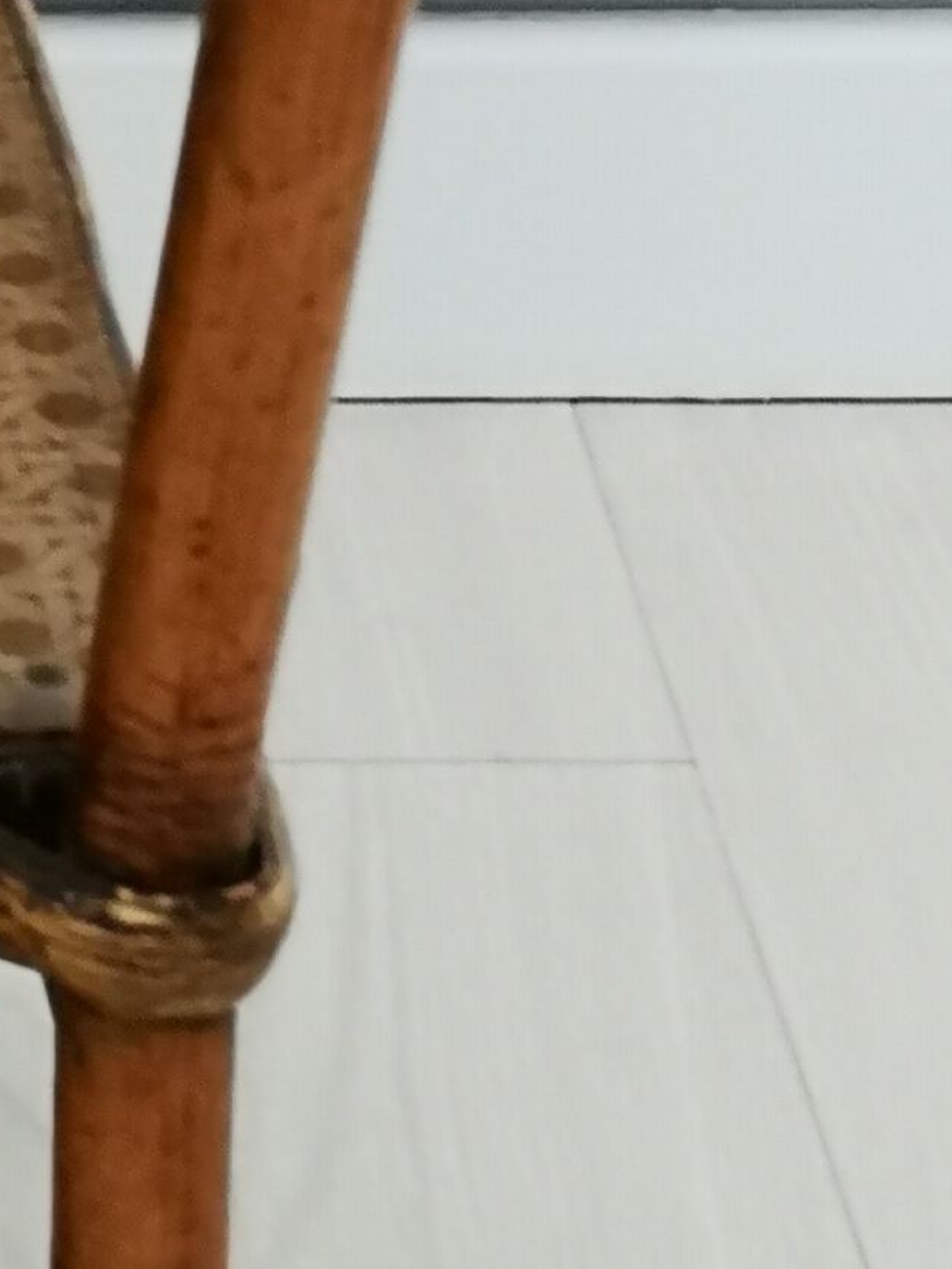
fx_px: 7733
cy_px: 87
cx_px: -1027
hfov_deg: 6.8
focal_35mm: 211
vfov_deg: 9.3
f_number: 1.8
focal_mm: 3.95
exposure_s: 1/33.3
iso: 200
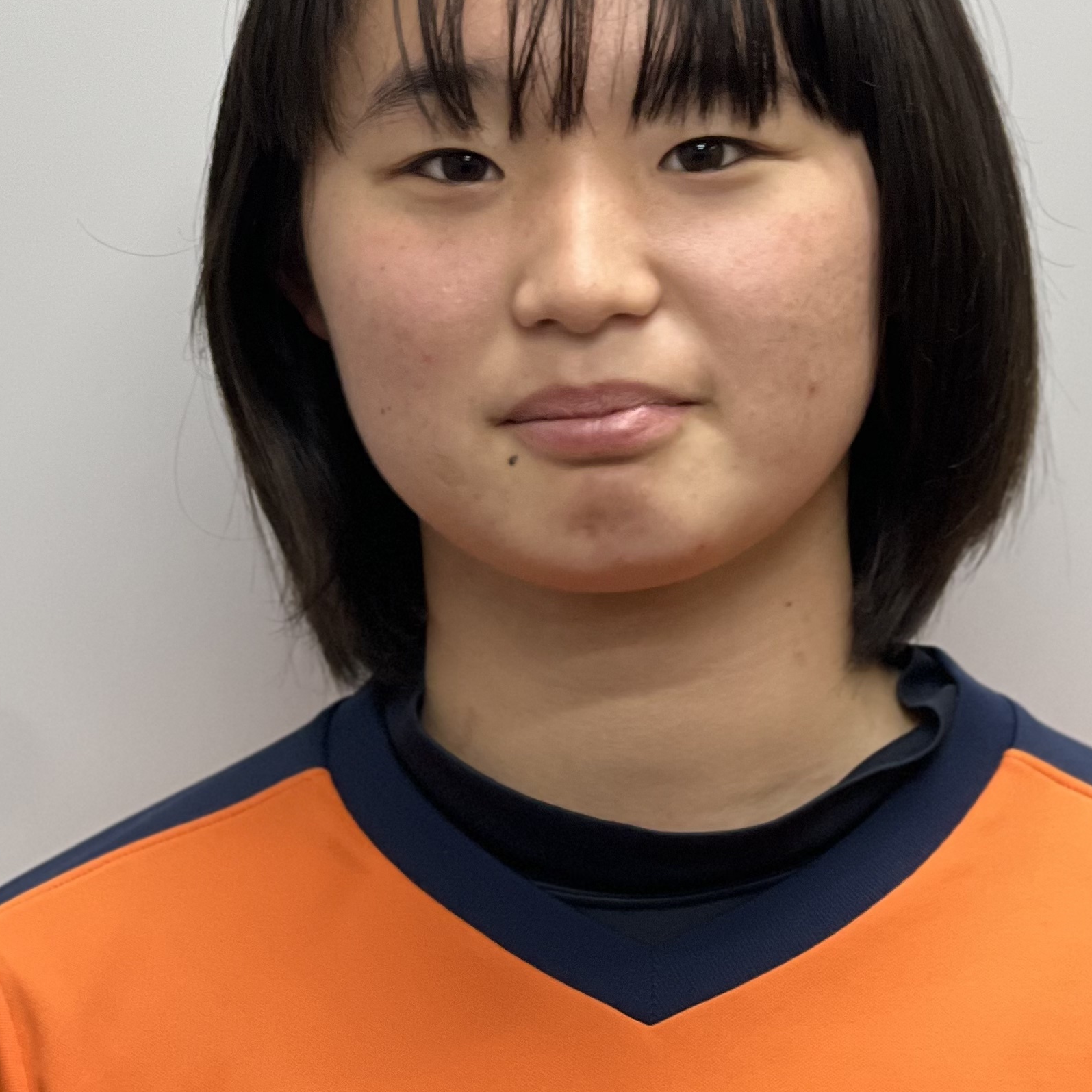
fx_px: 6139
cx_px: 663
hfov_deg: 10.2
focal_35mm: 172
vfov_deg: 10.2
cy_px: 475
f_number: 2.8
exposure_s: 1/40
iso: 200
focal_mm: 9
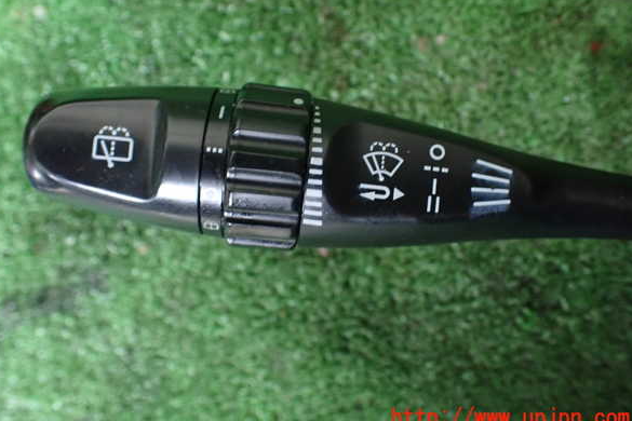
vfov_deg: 41.1
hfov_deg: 58.7
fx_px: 562
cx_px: 311
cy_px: 189
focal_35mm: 32
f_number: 2.3
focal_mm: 5.4
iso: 800
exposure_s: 1/30
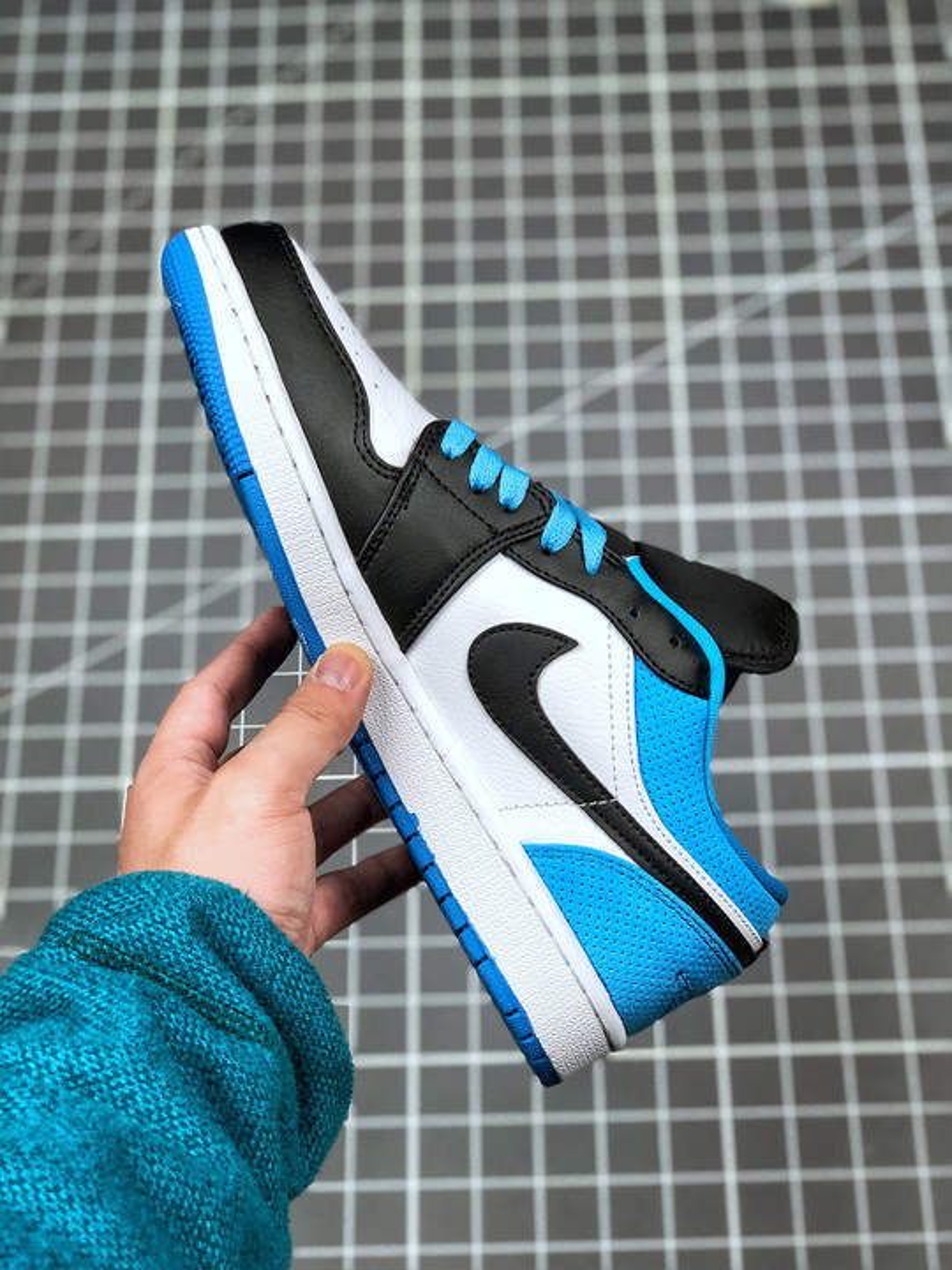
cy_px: 635
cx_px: 476
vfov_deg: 33.8
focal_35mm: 57
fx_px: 2090
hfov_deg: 25.7
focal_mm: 6.6
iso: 50
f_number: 2.8
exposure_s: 1/50
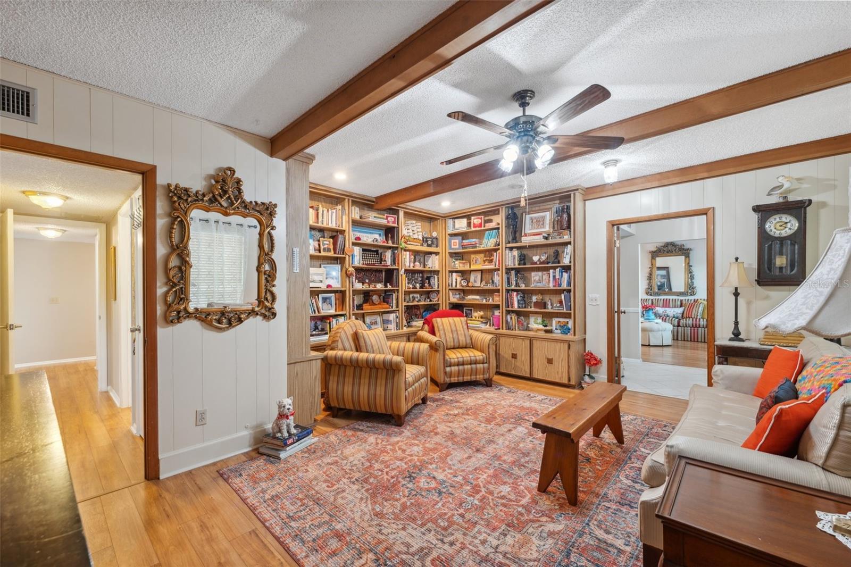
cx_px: 426
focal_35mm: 14
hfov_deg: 104.3
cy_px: 284
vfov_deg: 81.2
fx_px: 331
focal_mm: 14
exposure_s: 1/2
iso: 400
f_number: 8
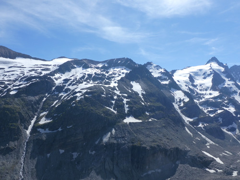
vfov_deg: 48.2
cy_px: 90
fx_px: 201
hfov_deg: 61.7
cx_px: 120
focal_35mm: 29
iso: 80
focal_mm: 5.2
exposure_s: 1/1000
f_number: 3.4
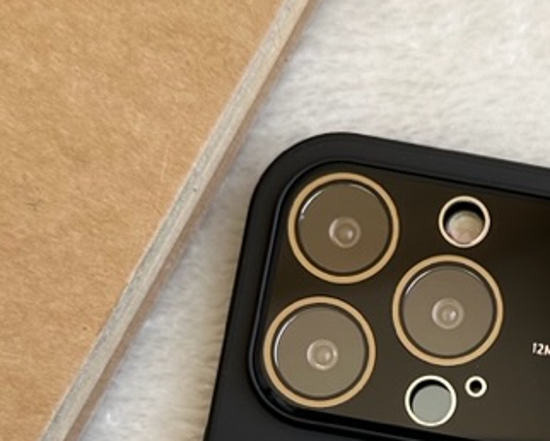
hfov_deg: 20.1
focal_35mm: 93
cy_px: 475
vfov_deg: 16.1
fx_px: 1515
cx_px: 516
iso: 80
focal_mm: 6.86
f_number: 1.78
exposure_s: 1/527
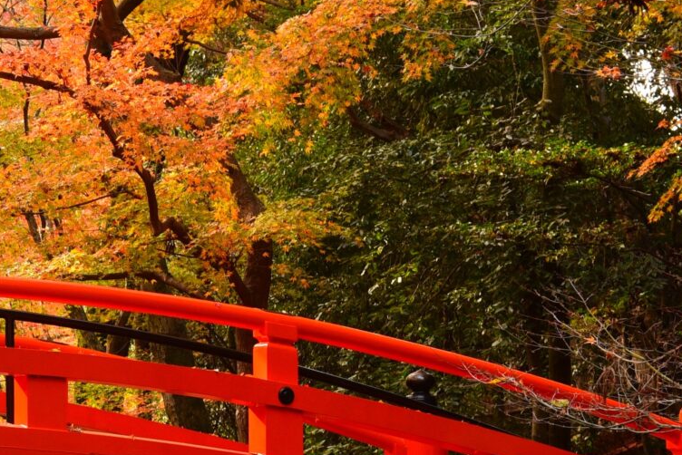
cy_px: 456
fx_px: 2710
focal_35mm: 143
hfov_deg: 13.6
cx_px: -322
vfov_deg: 9.5
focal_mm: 42
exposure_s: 1/50
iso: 500
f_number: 8
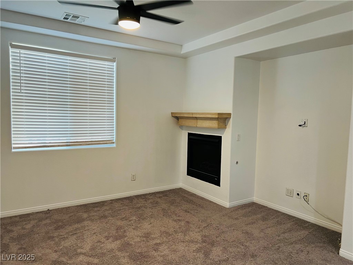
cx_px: 176
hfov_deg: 67.3
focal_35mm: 26
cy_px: 132
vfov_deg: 53.1
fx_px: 265
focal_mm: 5.7
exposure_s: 1/60
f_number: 1.5
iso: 80
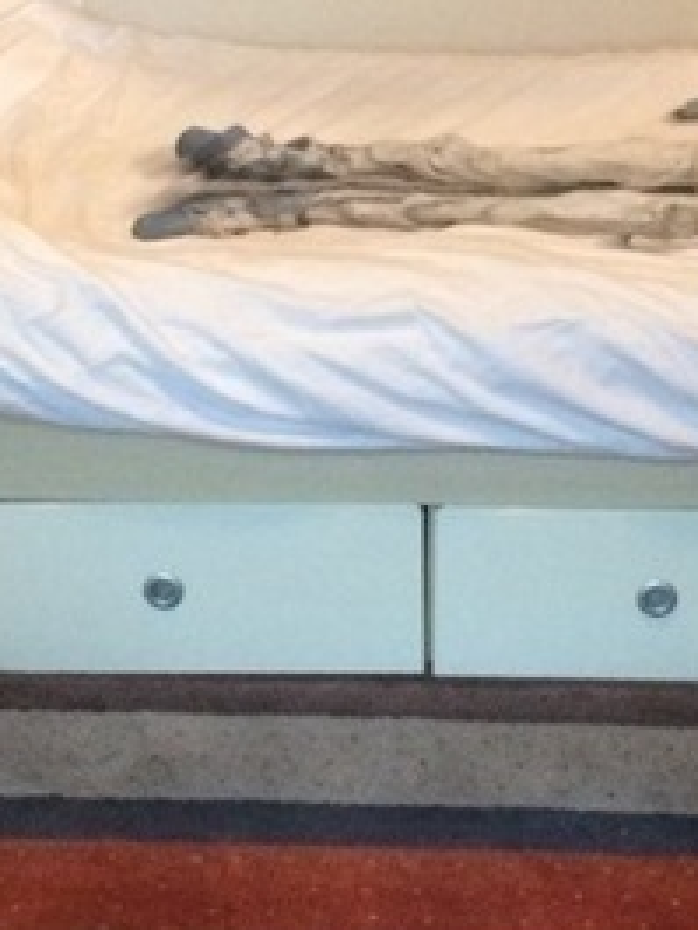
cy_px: 246
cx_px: 407
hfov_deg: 17.6
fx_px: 2257
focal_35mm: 84
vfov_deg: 23.1
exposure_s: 1/25
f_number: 2.2
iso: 320
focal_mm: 4.15
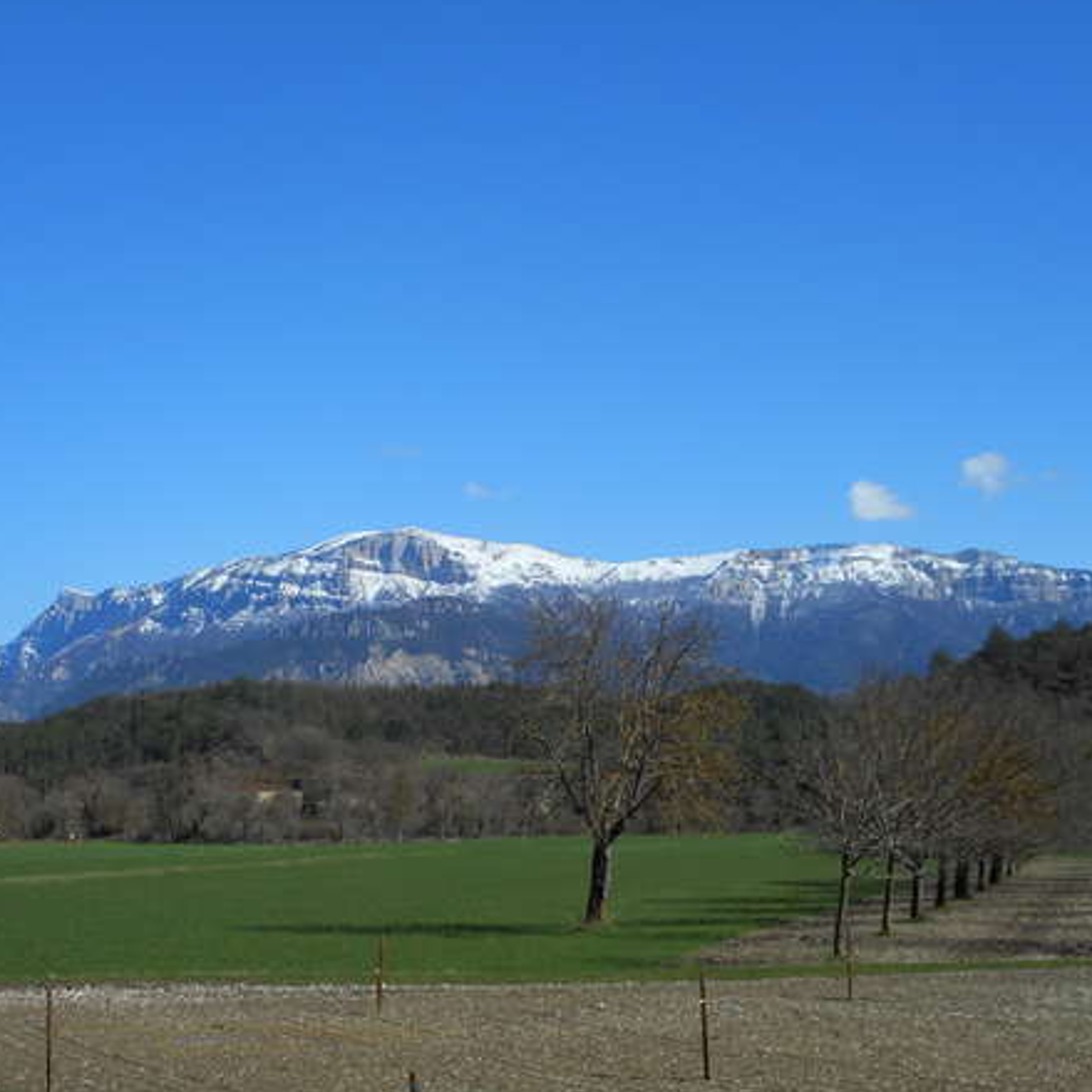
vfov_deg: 32.2
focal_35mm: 53
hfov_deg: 32.2
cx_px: 531
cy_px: 544
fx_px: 1892
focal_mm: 7.9
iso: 80
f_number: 4.7
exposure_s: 1/800
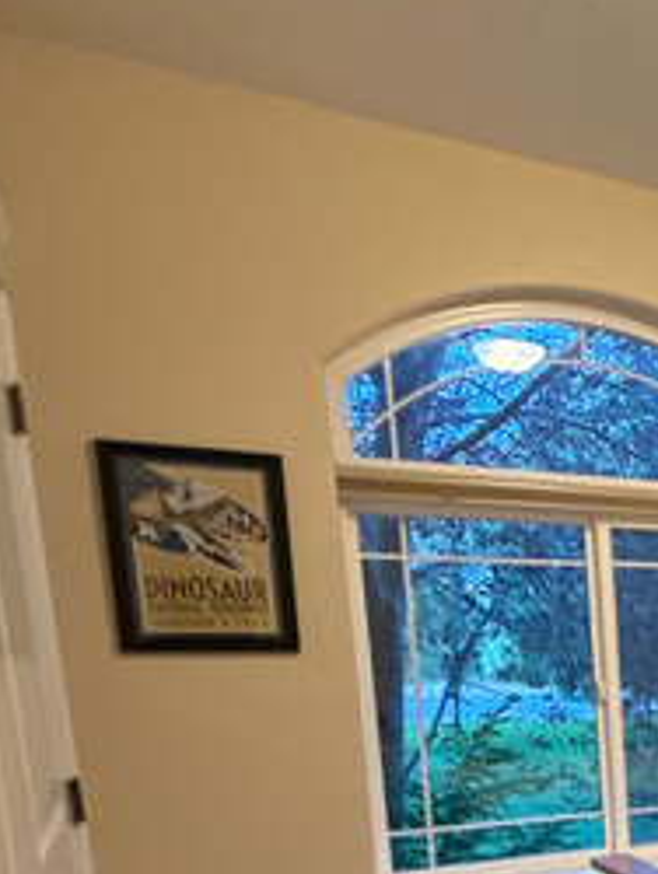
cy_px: 822
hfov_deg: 25.7
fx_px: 1088
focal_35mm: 43
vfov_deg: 39.9
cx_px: 970
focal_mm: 2.22
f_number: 2.2
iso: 500
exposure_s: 1/60
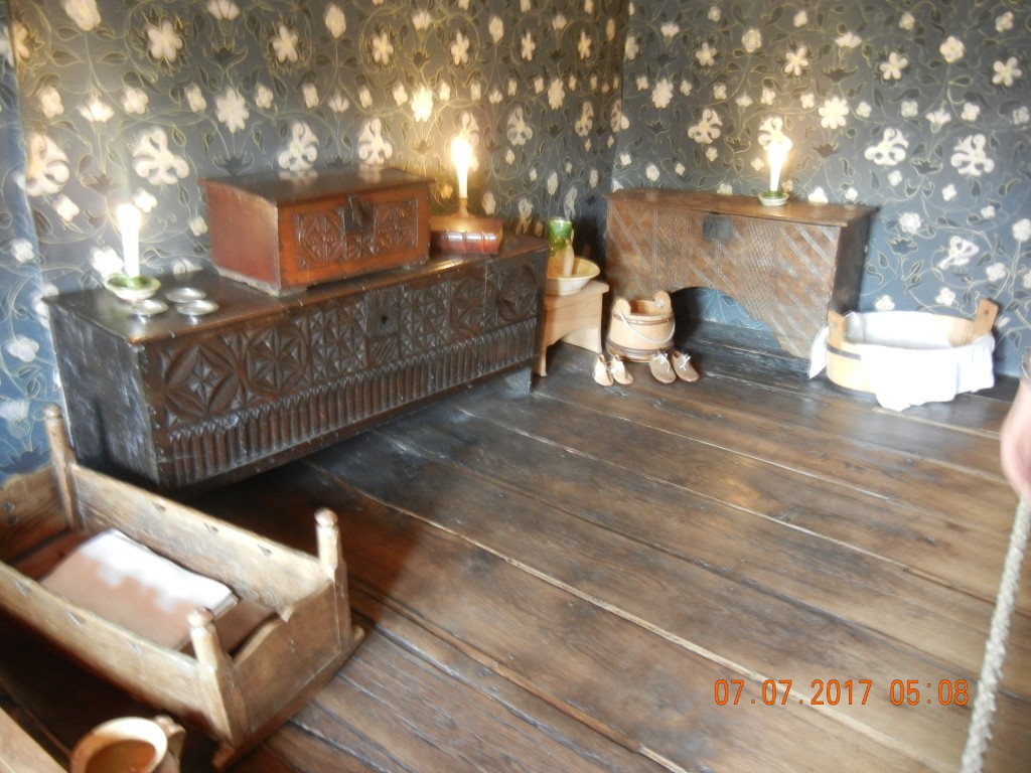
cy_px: 386
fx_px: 894
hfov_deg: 60.0
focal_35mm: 30
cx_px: 516
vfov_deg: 46.8
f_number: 3.5
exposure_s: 1/2.6
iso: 400
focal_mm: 5.4
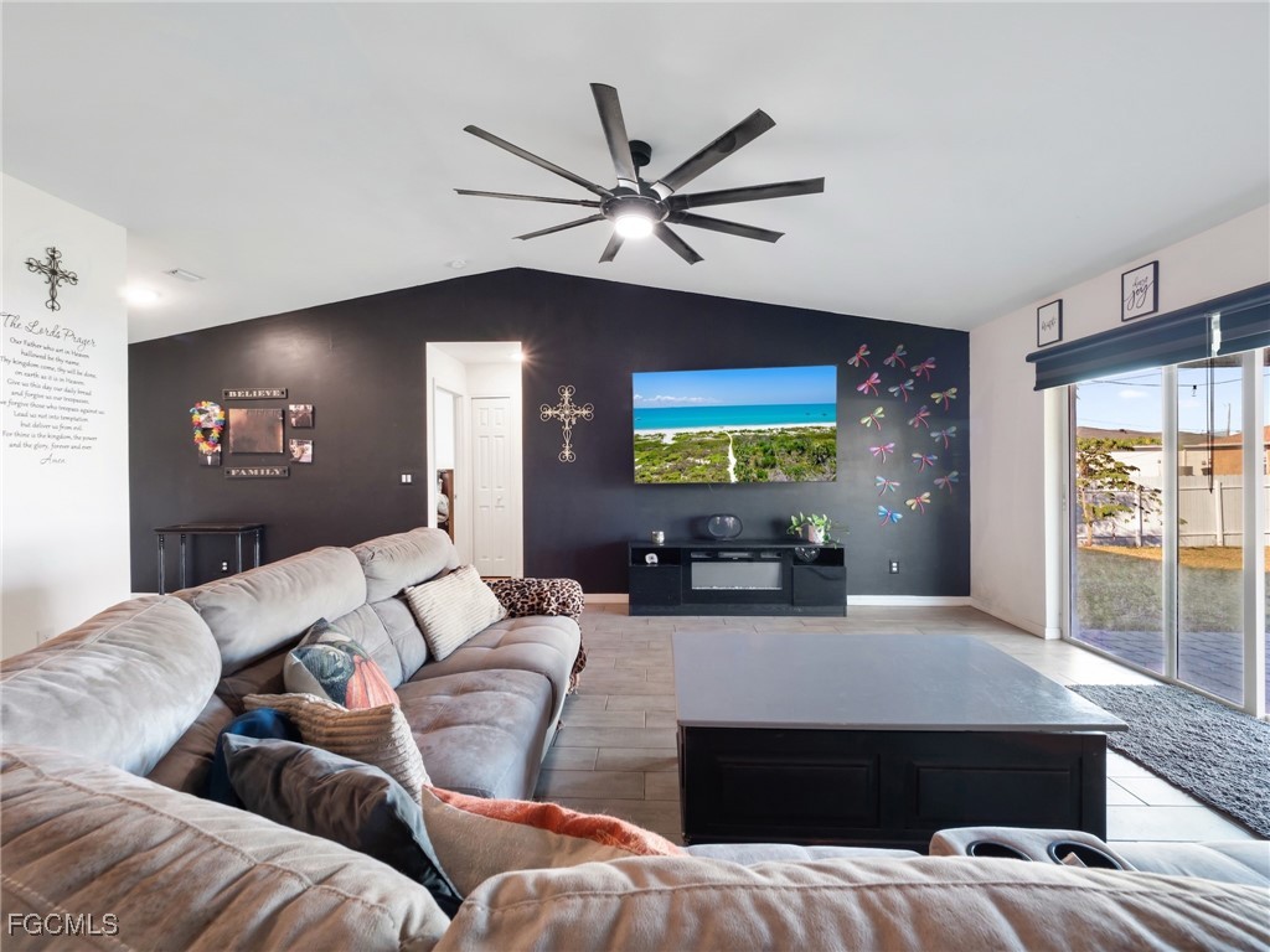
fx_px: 514
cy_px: 476
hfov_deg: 102.1
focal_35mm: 14
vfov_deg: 85.7
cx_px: 635
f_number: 7.1
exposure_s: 1/3
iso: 200
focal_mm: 7
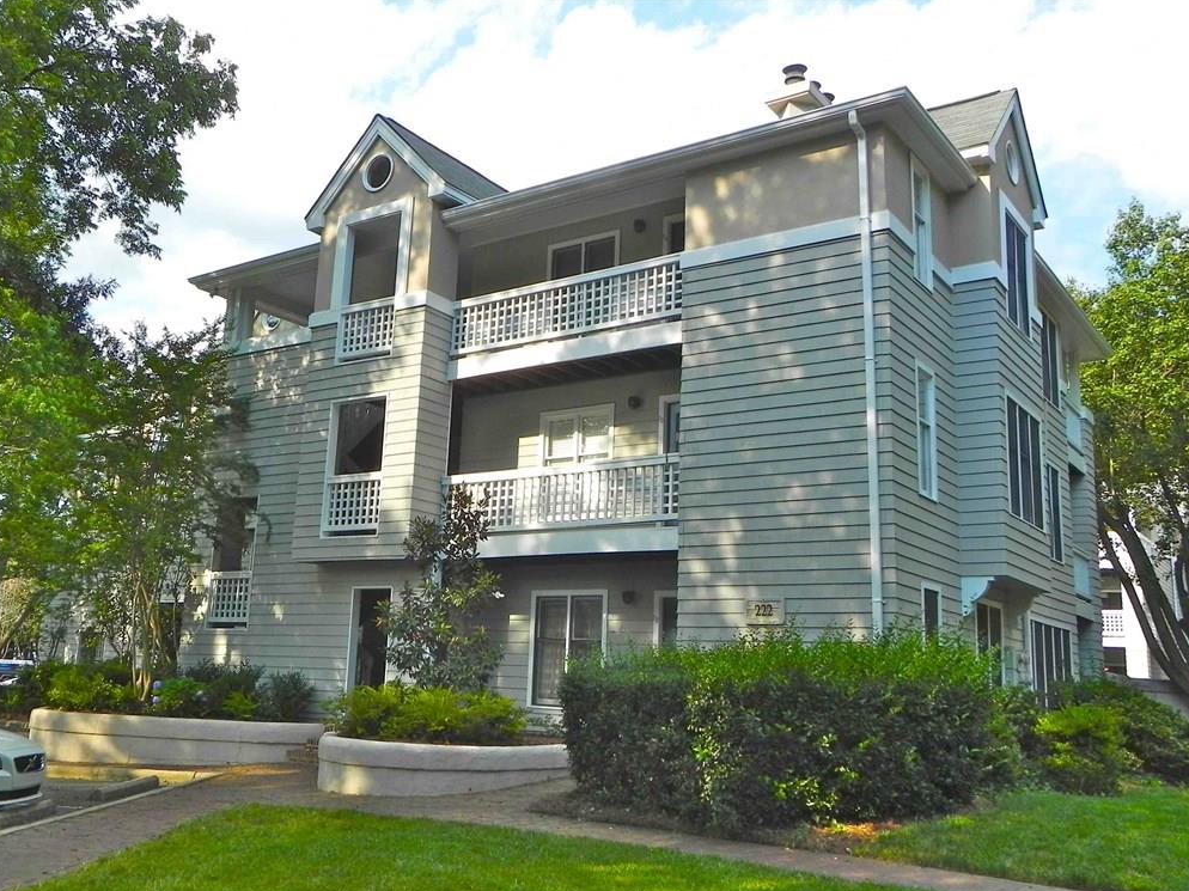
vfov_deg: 41.8
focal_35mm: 34
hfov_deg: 54.0
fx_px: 1168
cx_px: 586
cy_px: 456
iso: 160
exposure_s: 1/225
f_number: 5.6
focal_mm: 5.9
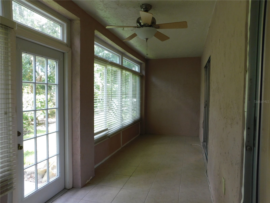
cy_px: 102
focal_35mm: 23
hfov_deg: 73.9
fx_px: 179
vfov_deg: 58.9
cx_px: 135
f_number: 3
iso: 125
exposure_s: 1/60
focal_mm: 4
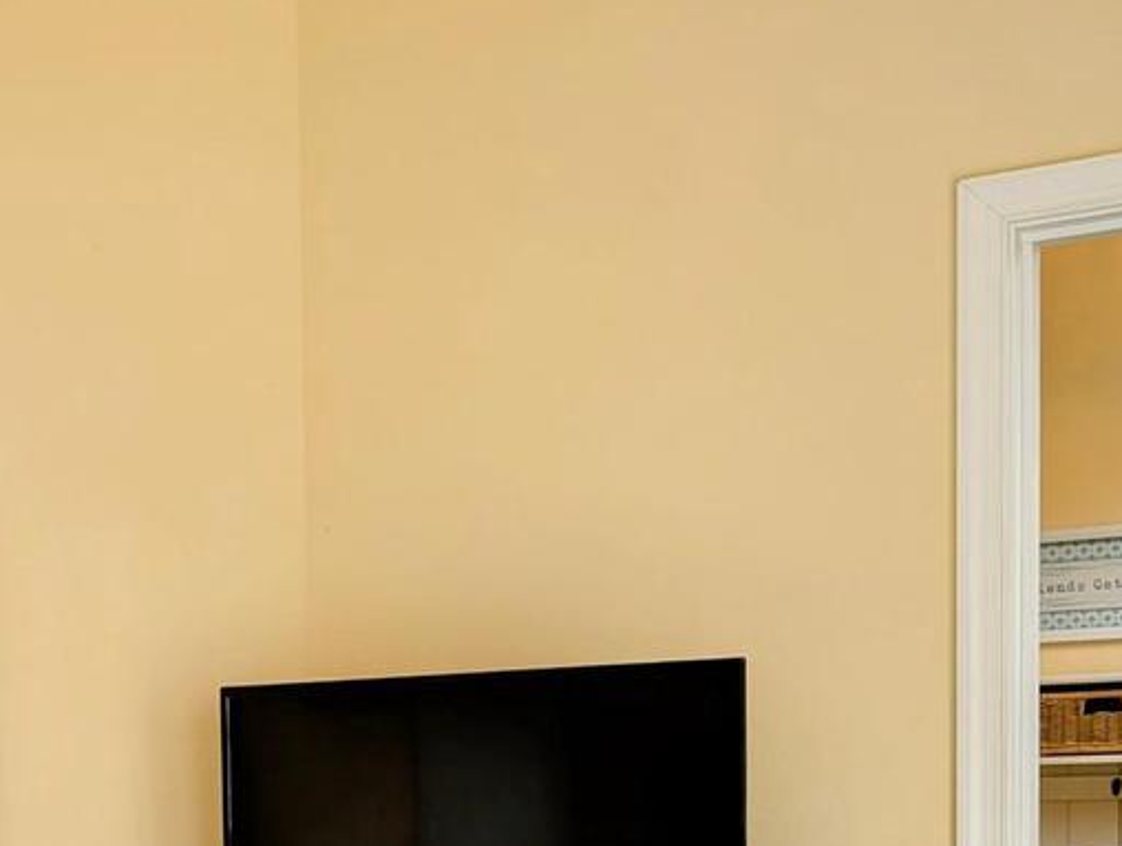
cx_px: 174
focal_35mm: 68
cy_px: 976
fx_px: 2208
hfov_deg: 27.7
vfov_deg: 20.5
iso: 20
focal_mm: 6.9
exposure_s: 1/76.5
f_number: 1.68
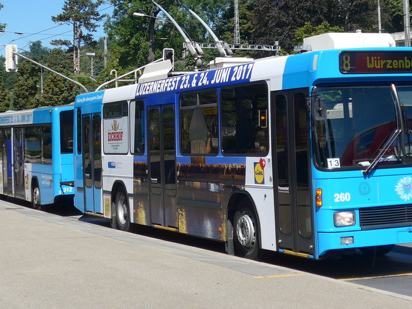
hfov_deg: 23.3
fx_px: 999
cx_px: 208
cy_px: 70
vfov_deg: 17.4
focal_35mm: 84
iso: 80
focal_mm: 9
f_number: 2.8
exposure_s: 1/1300
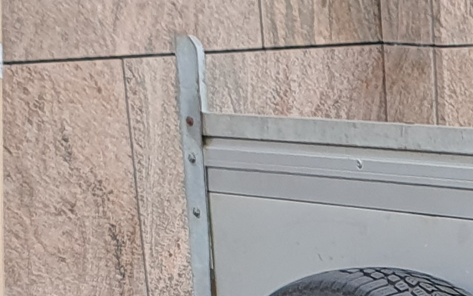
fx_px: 1882
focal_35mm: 146
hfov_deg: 13.5
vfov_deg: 8.1
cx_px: 709
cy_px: 779
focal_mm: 4.32
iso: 100
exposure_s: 1/100
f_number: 2.4
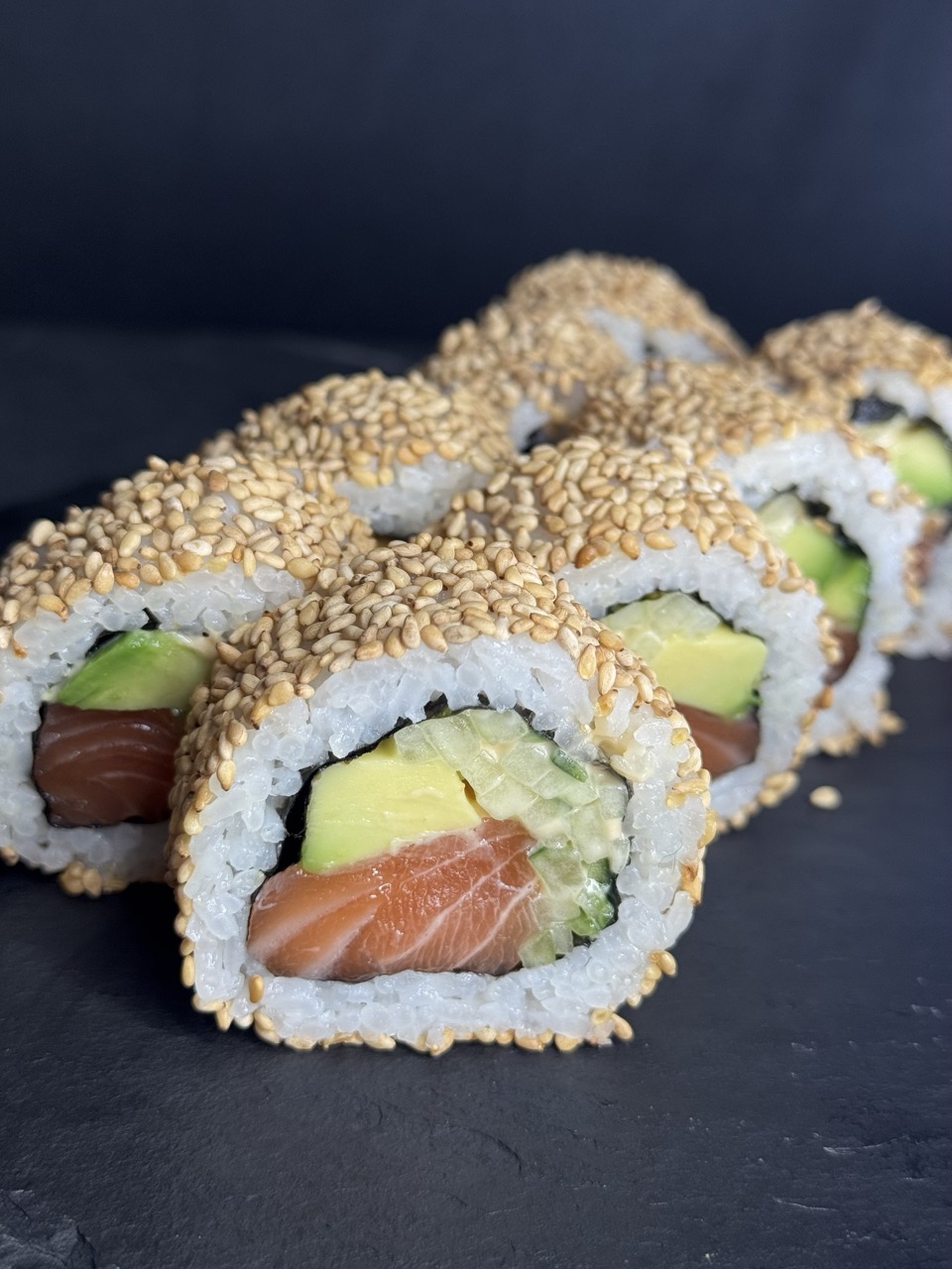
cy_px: 634
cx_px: 476
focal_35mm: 48
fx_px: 1760
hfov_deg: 30.3
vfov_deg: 39.7
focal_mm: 6.76
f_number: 1.78
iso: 50
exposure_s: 1/121
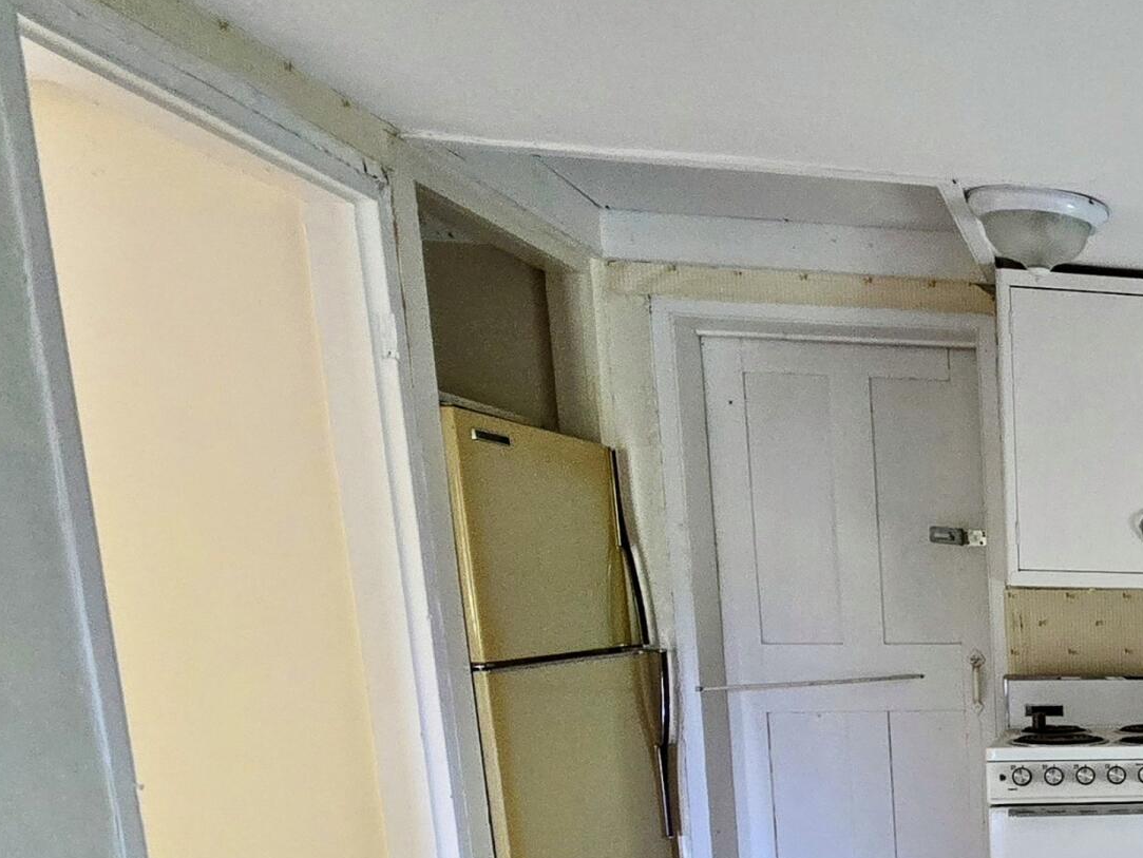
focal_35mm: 36
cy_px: 820
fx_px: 1189
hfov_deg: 36.5
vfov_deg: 36.4
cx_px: 1439
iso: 400
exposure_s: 1/60
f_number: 2.2
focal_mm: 2.2
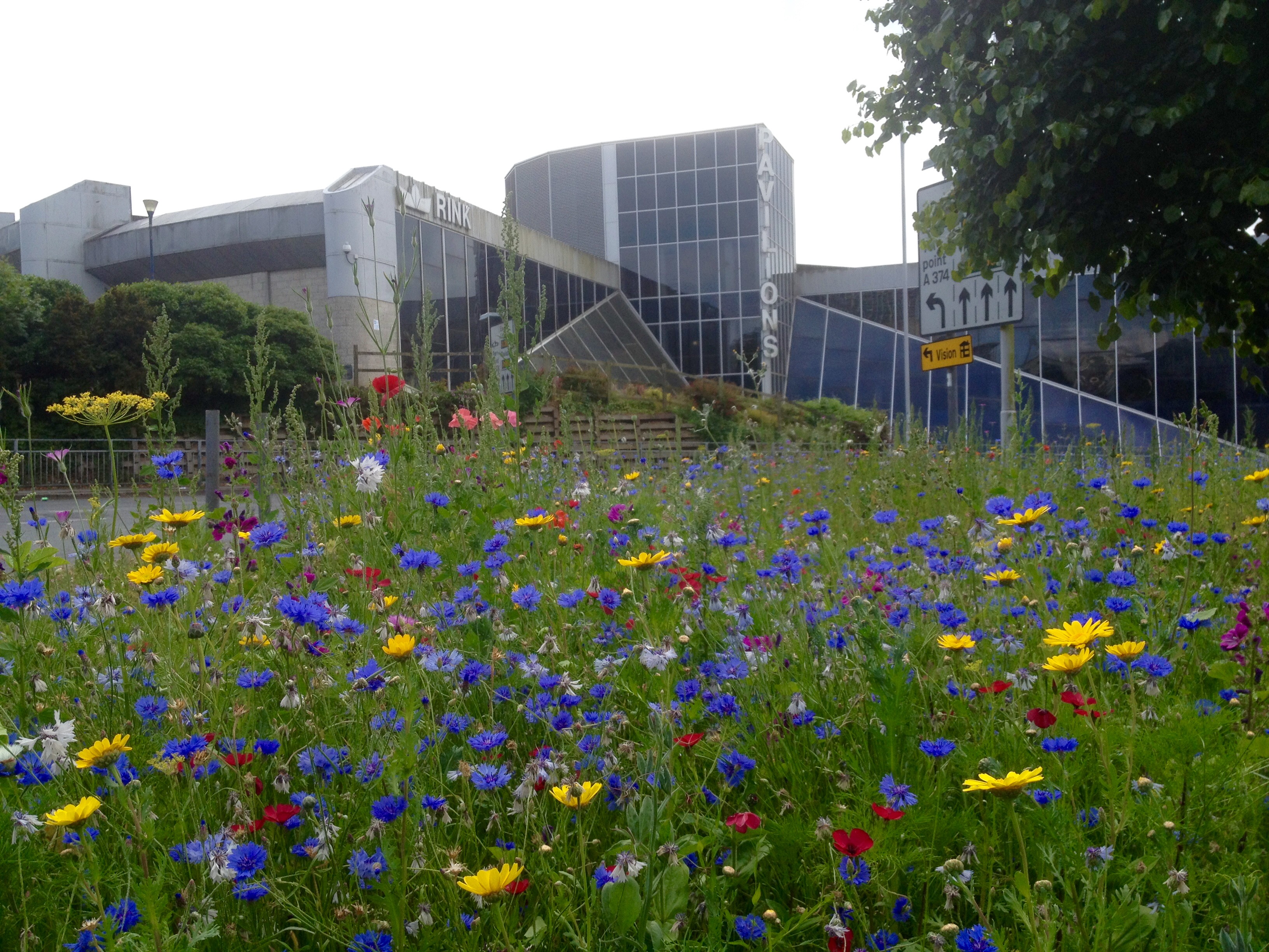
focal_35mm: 35
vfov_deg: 40.7
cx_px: 634
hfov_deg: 52.6
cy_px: 476
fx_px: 1283
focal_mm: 4.28
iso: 50
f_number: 2.4
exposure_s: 1/778
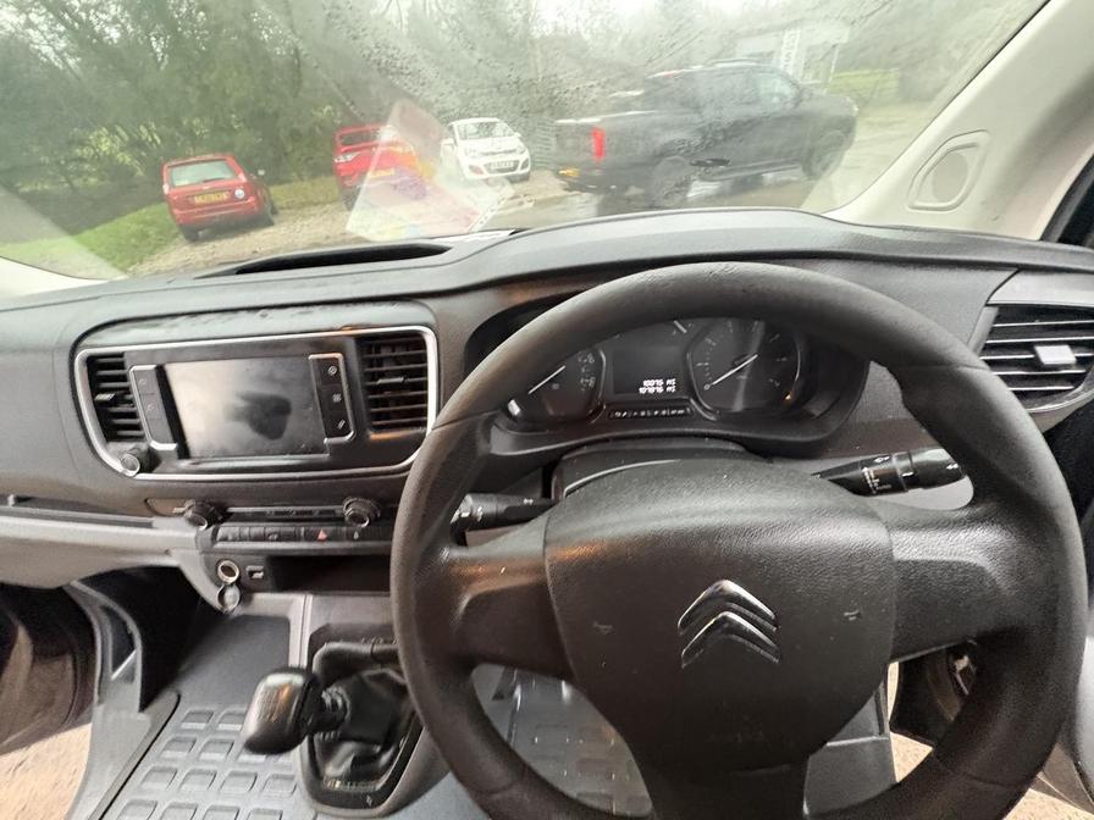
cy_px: 410
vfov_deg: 85.7
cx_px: 547
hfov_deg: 102.1
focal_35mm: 14
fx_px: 442
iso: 1000
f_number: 2.2
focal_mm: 2.22
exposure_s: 1/37
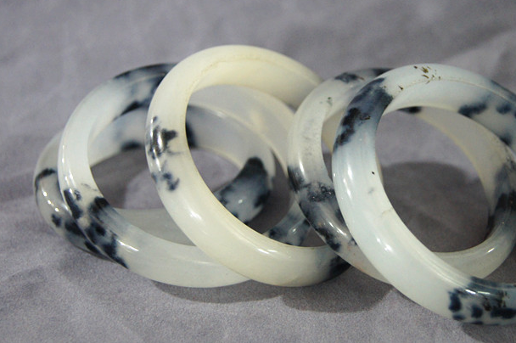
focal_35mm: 79
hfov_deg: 25.7
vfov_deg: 17.2
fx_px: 1131
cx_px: 300
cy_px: 152
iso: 1600
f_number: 5
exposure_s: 1/20
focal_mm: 40
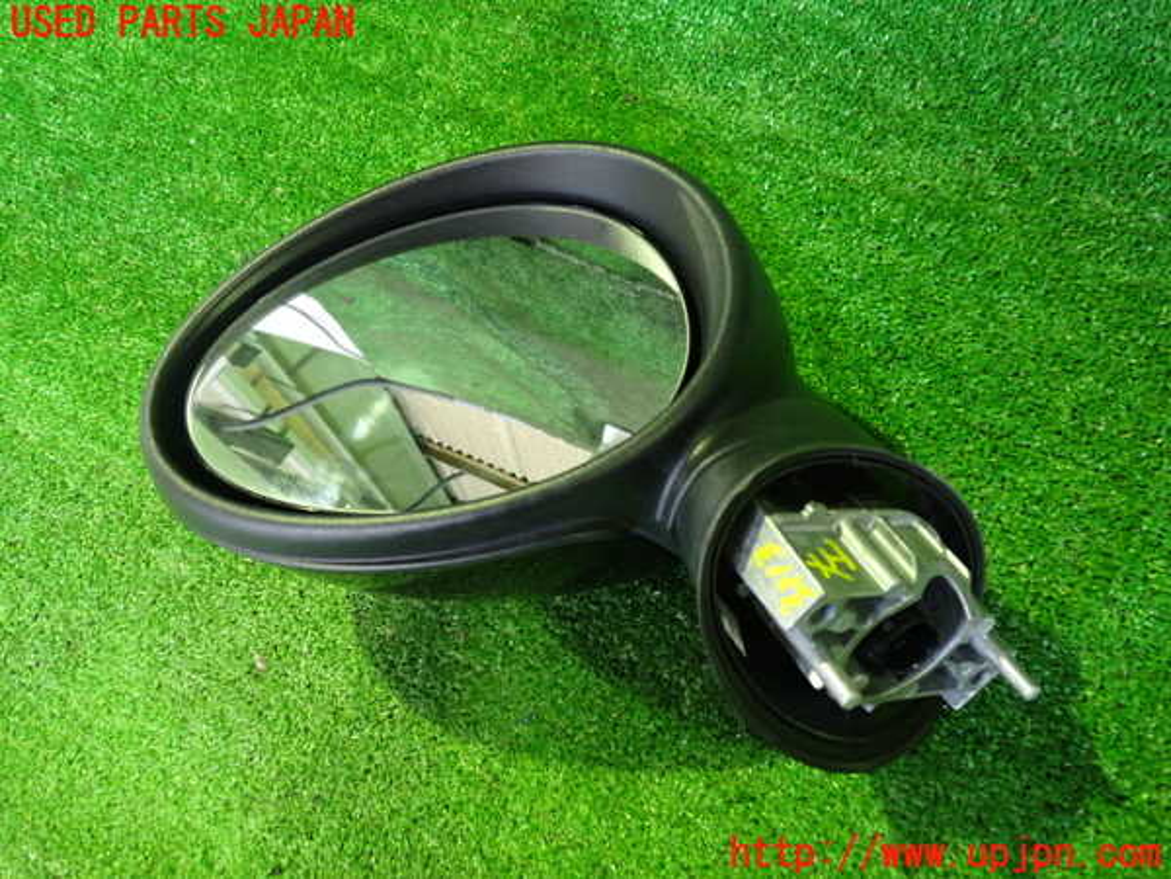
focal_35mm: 30
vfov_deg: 46.8
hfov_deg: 60.0
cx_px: 586
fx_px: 1015
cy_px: 440
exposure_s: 1/25
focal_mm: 5.4
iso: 800
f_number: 2.3
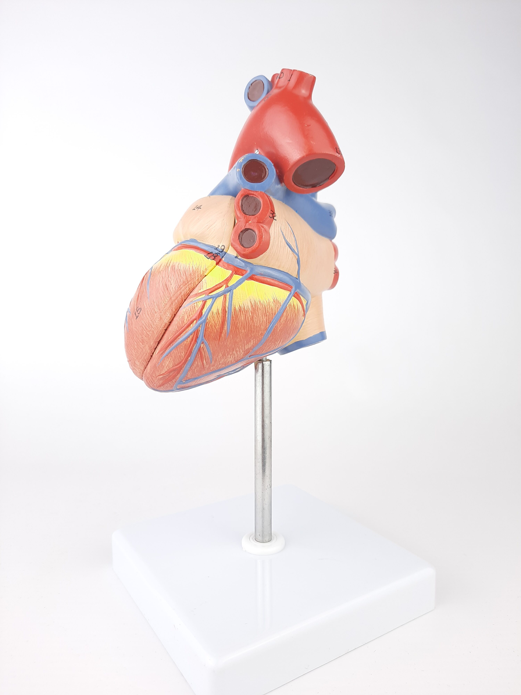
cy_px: 348
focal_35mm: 25
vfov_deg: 69.4
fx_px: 502
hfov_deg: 54.9
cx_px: 260
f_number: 2
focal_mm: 4.6
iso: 40
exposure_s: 1/100
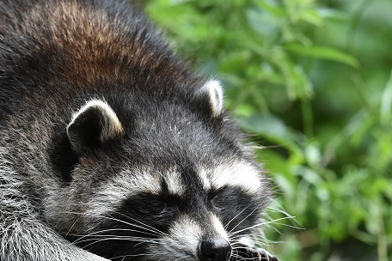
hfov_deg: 3.5
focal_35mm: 592
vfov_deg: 2.3
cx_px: 146
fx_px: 6446
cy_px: 161
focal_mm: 300
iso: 2000
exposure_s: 1/320
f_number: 8
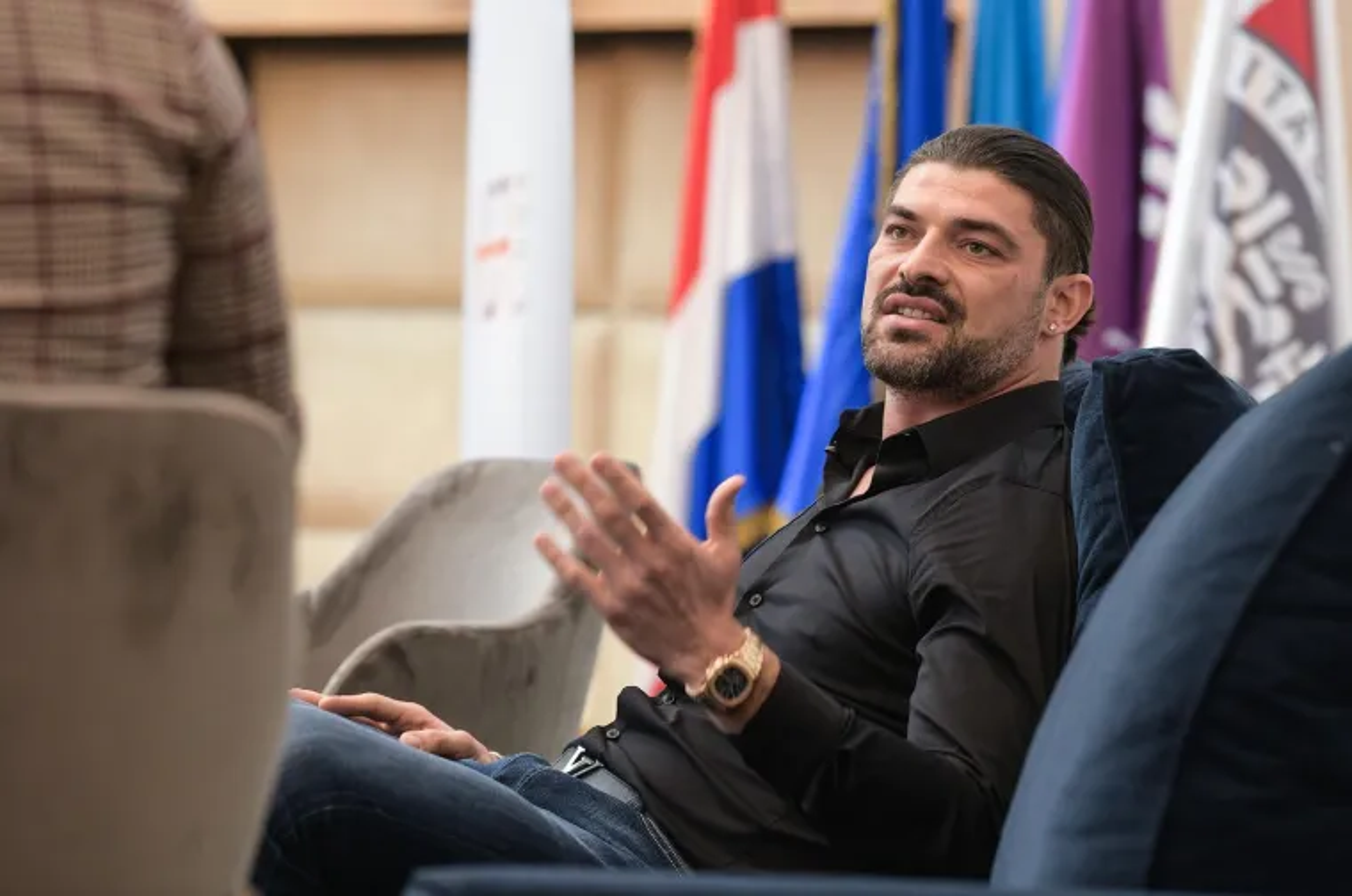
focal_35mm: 170
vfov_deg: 8.0
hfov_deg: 12.1
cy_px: 448
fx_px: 6374
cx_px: 676
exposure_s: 1/125
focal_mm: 170
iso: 1600
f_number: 4
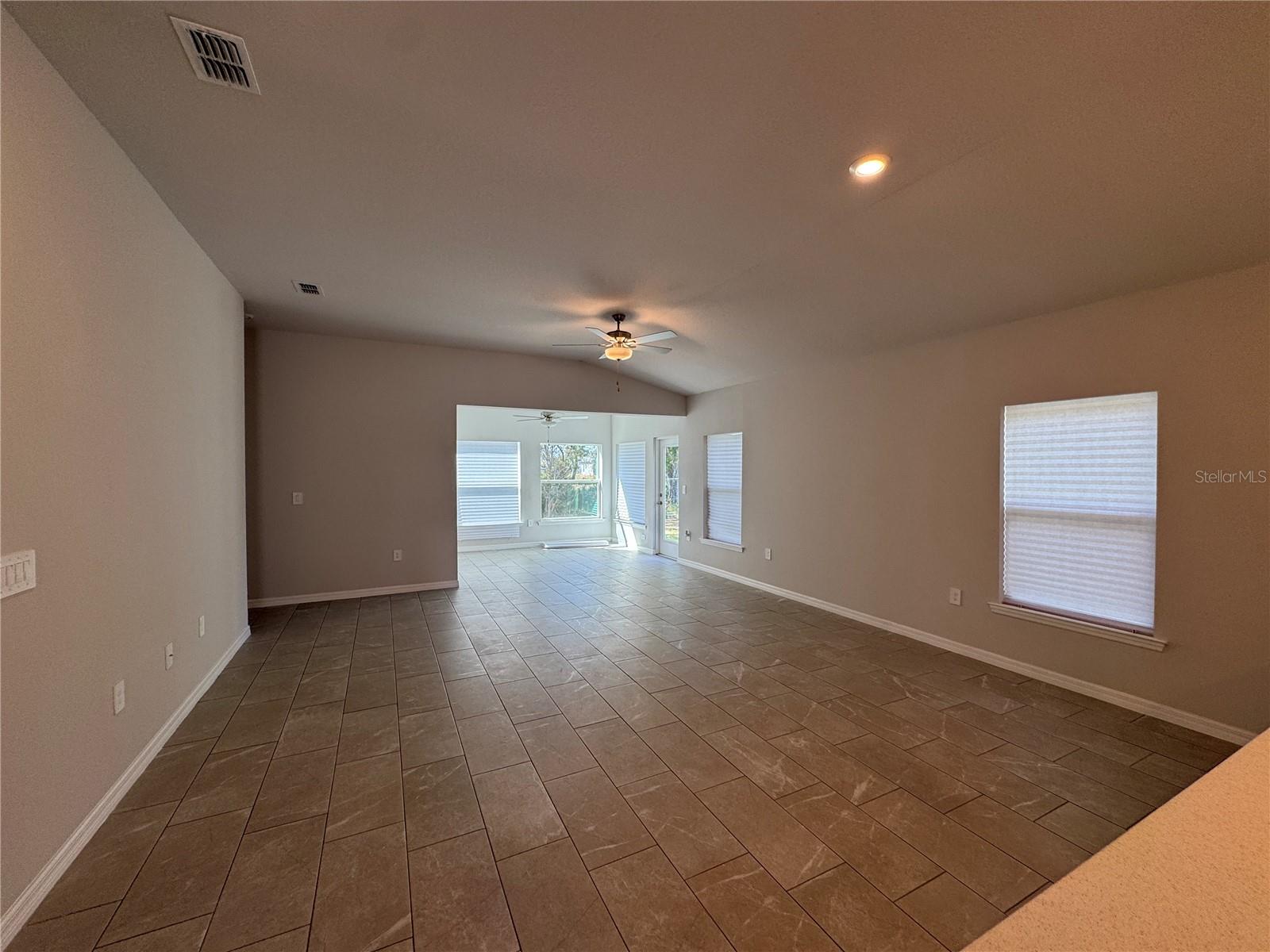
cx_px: 635
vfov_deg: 85.7
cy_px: 476
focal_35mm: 14
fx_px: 514
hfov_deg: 102.1
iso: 50
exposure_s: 1/120
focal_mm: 2.22
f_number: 2.2
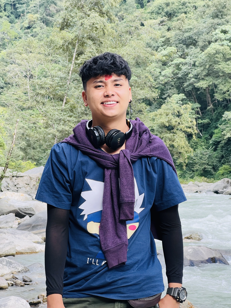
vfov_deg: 25.3
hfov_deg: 19.1
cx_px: 116
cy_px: 154
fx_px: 685
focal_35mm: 77
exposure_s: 1/99
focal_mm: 9
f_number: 2.8
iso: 40
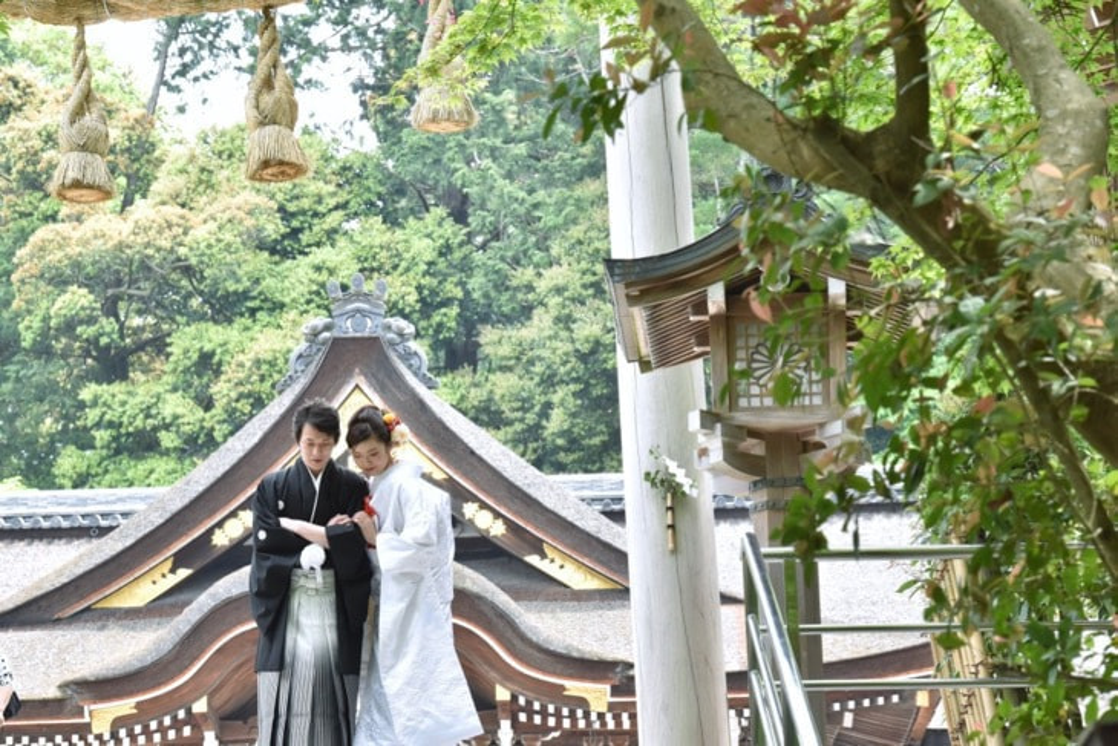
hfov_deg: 15.8
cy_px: 373
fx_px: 4038
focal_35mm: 130
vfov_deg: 10.6
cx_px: 559
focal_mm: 130
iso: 2000
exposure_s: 1/250
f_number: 10
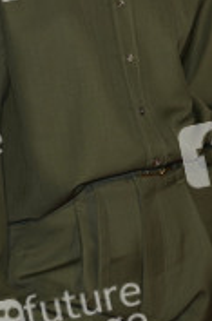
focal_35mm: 154
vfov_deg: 13.3
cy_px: 54
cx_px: 107
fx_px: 1368
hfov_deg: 8.9
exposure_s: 1/80
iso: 320
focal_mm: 68
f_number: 5.6
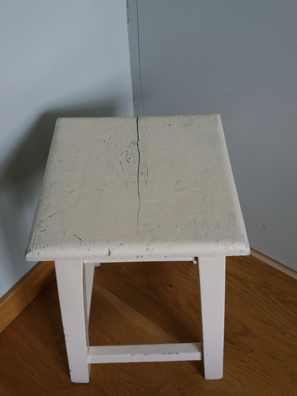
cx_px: 148
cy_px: 198
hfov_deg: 49.7
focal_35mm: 28
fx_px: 320
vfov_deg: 63.4
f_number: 1.9
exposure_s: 1/30
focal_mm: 3.7
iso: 64
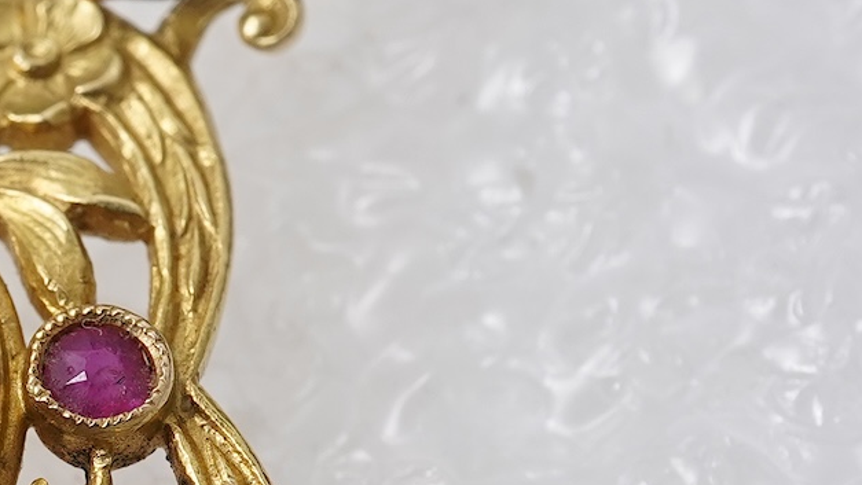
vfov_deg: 8.1
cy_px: 533
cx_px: -289
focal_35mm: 148
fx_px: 3384
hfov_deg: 13.9
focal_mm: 30
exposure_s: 1/125
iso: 400
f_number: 20
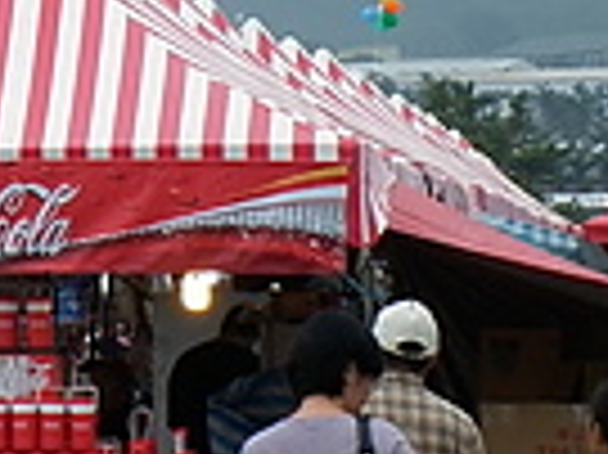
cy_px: -175
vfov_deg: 3.8
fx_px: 6879
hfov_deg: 5.0
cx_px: -261
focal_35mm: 392
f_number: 5.5
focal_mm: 15.7
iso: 80
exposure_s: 1/160
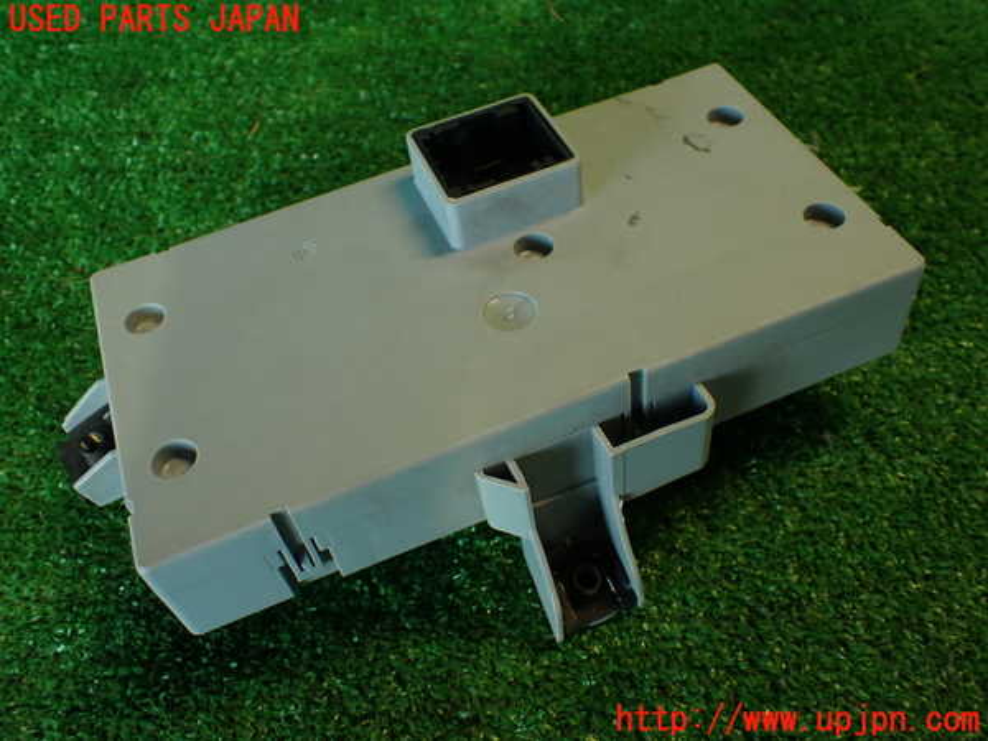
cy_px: 370
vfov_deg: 44.2
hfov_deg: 56.8
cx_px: 494
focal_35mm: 32
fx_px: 913
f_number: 2.4
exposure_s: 1/50
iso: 200
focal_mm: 5.79
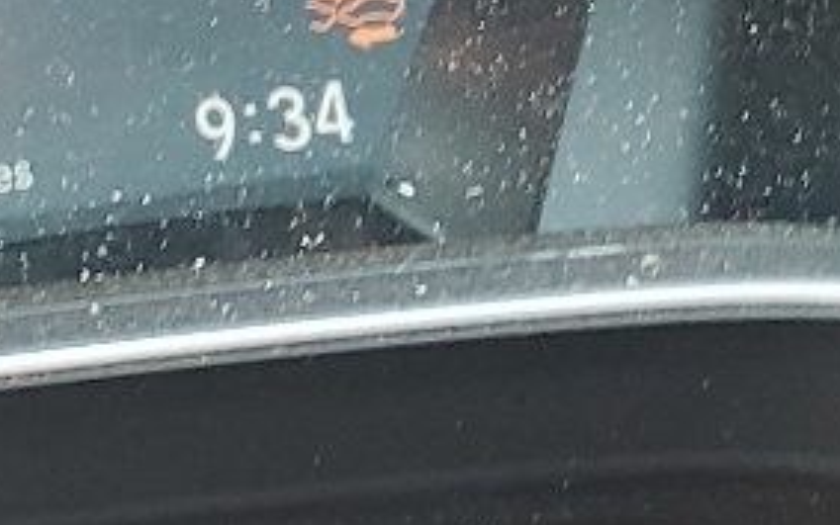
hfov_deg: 12.8
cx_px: -401
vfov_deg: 8.4
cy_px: -6
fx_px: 3572
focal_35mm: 156
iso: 84
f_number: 1.5
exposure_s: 1/60.2
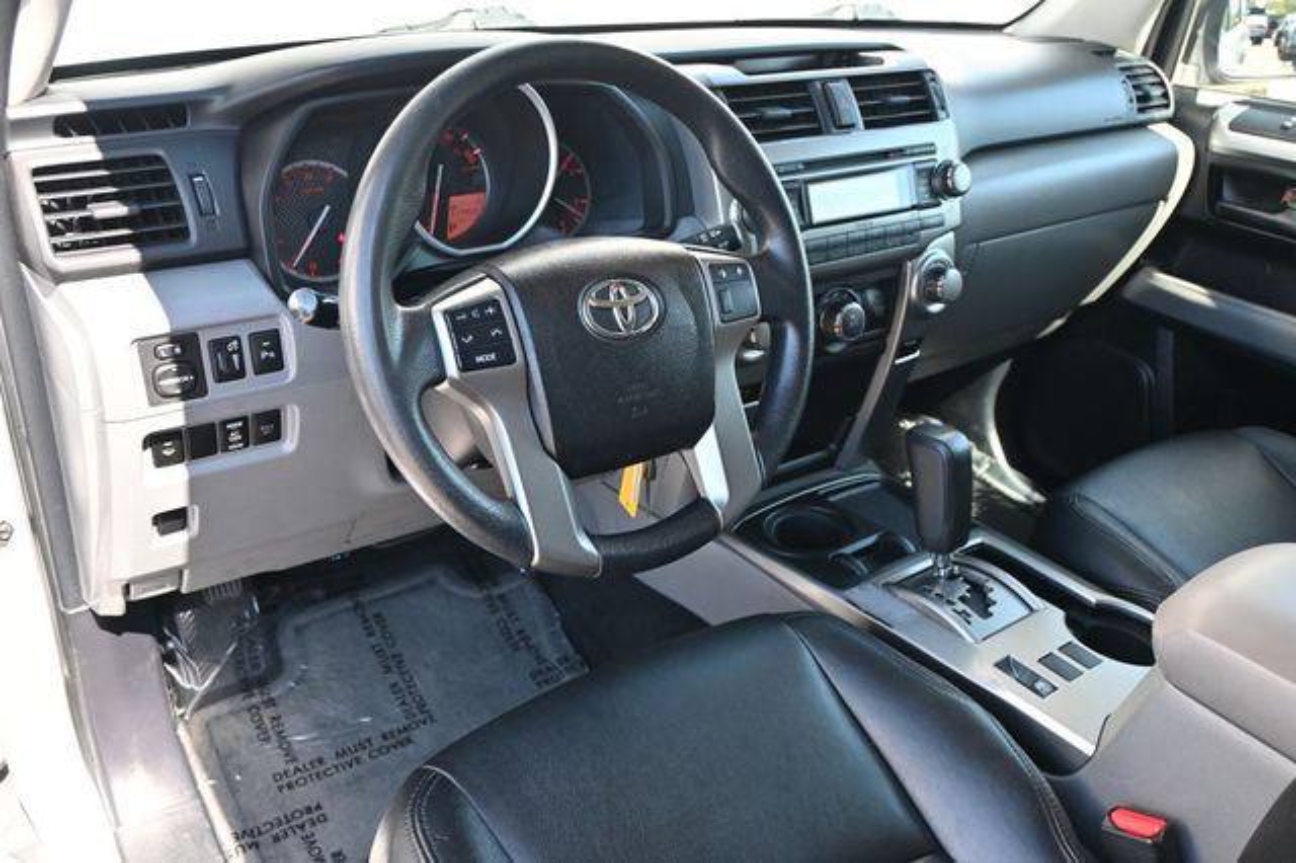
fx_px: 1079
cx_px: 648
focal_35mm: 30
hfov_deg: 62.0
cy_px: 432
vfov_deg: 43.6
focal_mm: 20
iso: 400
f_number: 3.8
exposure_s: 1/160
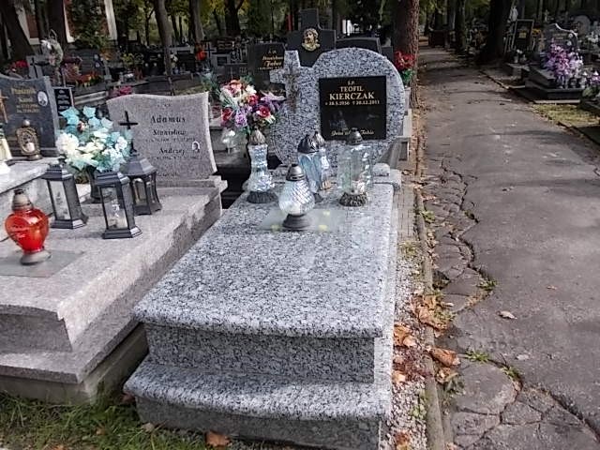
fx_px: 485
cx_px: 300
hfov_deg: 63.4
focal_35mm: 28
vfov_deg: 49.7
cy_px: 225
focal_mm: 4
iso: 80
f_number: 2.7
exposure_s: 1/500
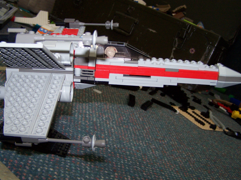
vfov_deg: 34.3
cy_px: 87
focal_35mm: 42
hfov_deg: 44.8
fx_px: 292
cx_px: 113
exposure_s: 1/60
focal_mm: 6.3
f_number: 2.8
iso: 140
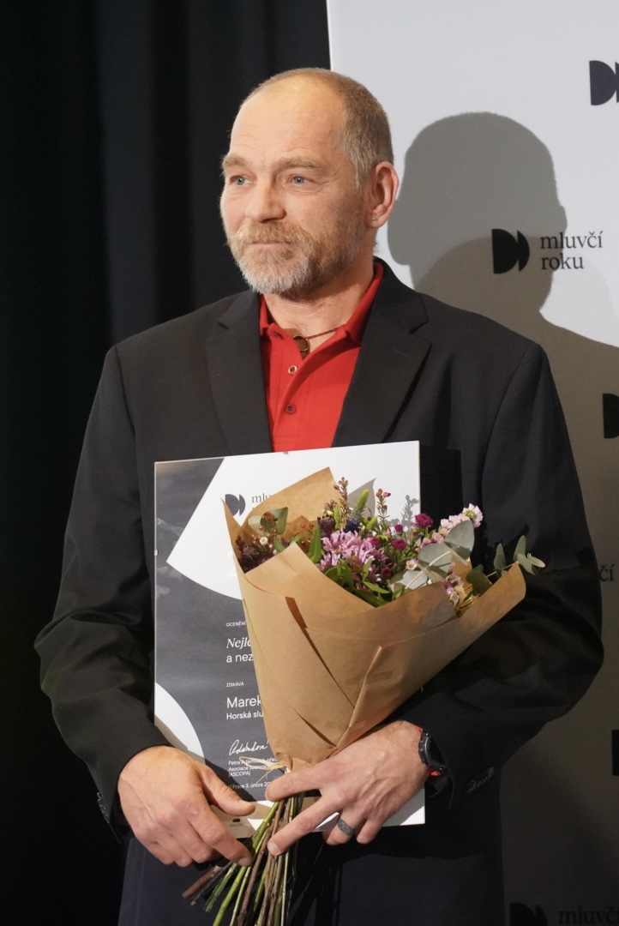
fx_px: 3604
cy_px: 463
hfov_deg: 9.8
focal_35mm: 140
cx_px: 310
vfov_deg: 14.6
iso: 12800
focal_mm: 140
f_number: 4
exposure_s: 1/200
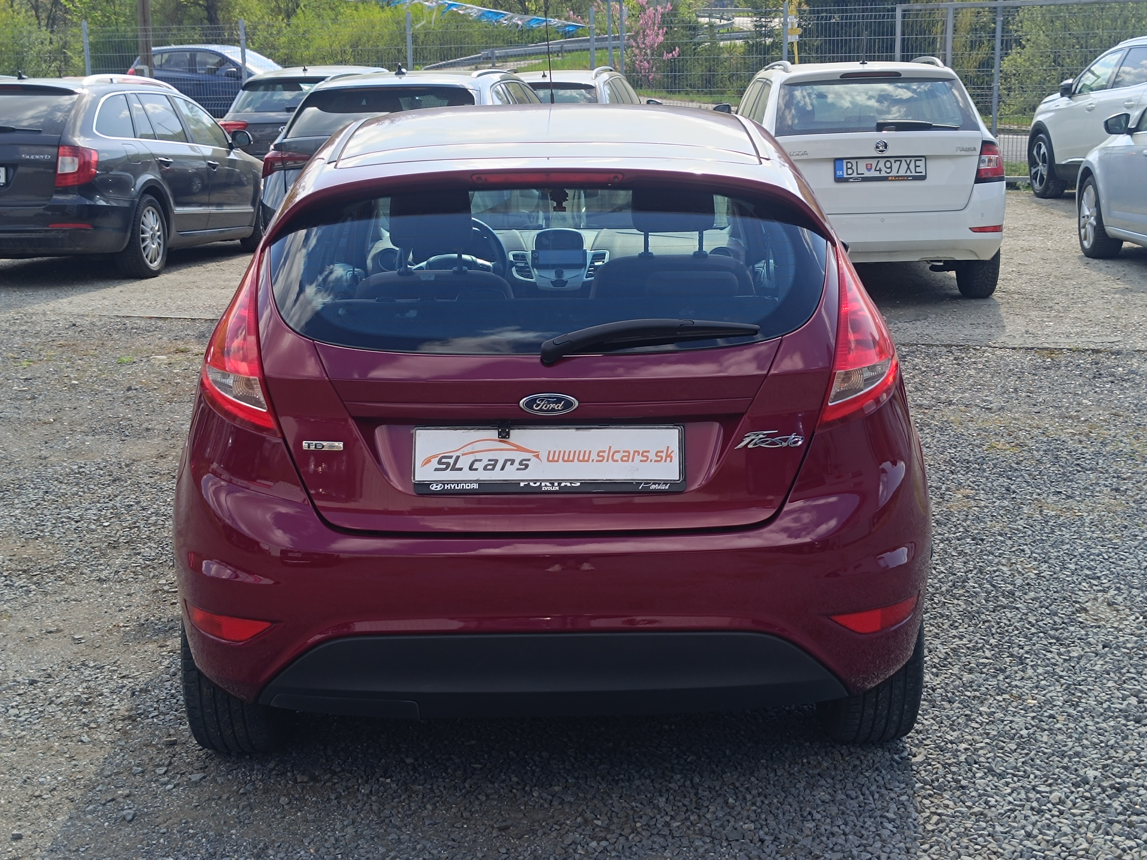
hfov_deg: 71.6
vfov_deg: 56.8
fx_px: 795
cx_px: 574
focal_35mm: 24
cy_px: 430
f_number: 1.88
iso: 53
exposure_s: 1/403
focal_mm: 5.59
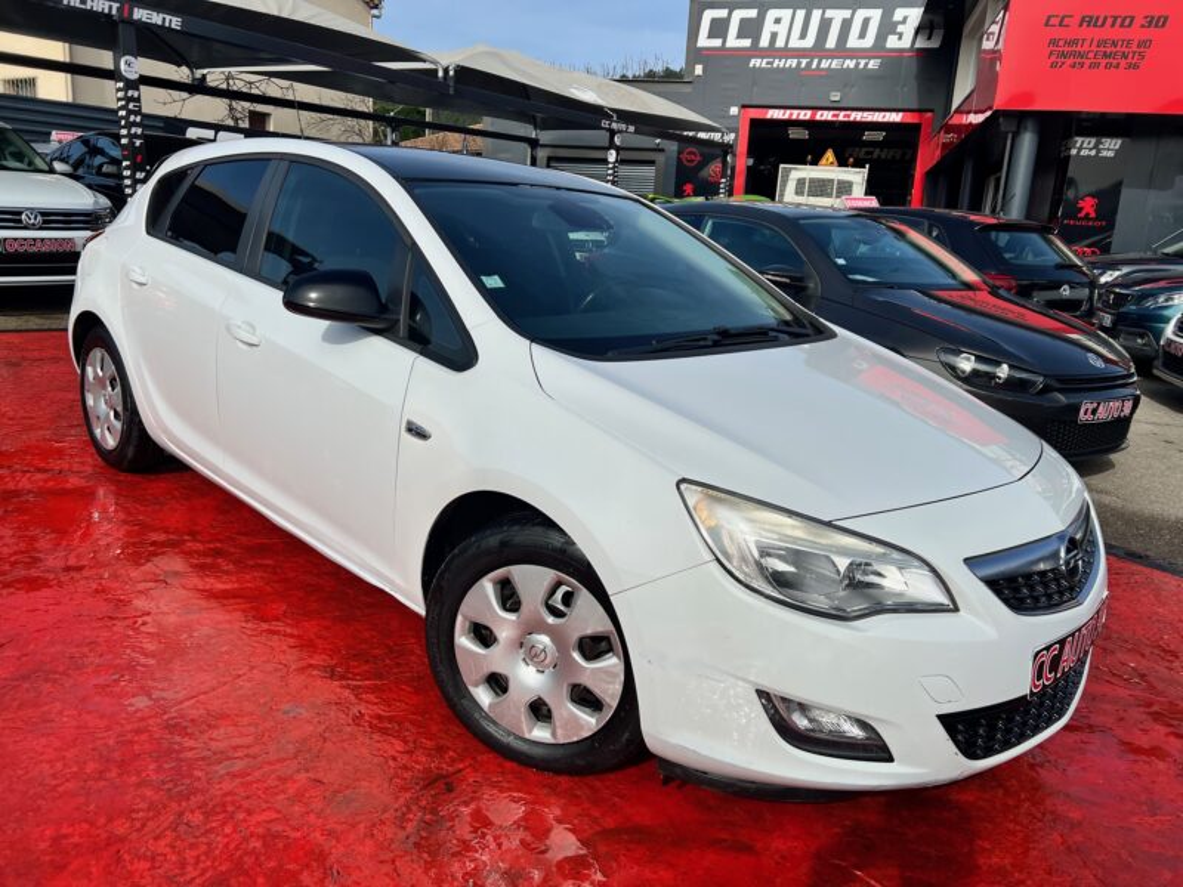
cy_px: 444
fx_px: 889
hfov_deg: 67.3
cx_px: 592
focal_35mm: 26
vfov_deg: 53.1
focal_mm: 5.7
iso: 50
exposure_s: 1/6993
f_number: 1.5
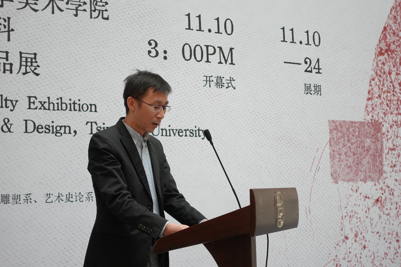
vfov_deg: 19.5
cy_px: 134
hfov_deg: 28.8
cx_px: 200
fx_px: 780
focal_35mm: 70
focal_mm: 25.7
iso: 800
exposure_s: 1/40
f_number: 2.8
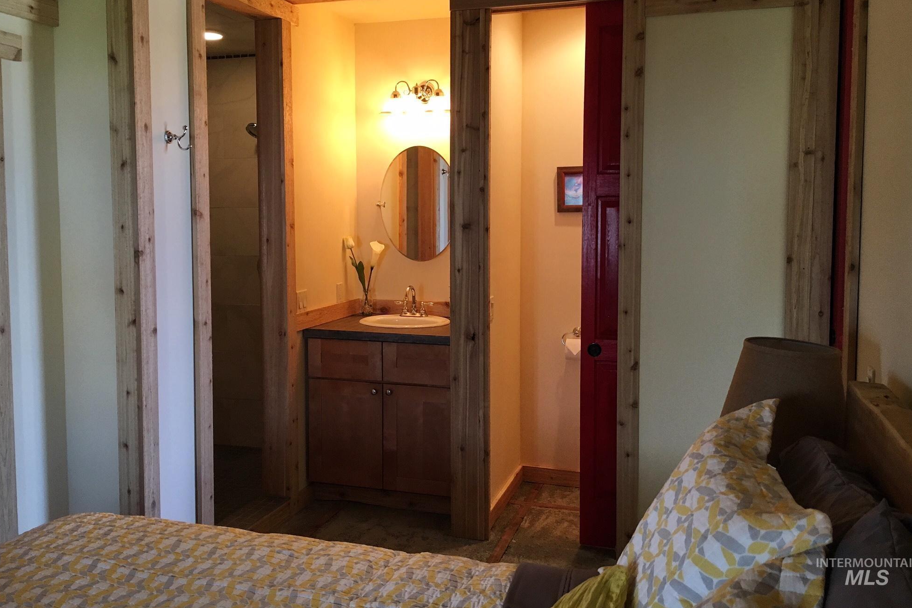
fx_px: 785
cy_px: 260
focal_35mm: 31
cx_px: 455
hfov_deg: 60.3
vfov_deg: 42.2
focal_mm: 4.15
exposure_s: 1/30
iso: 100
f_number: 2.2
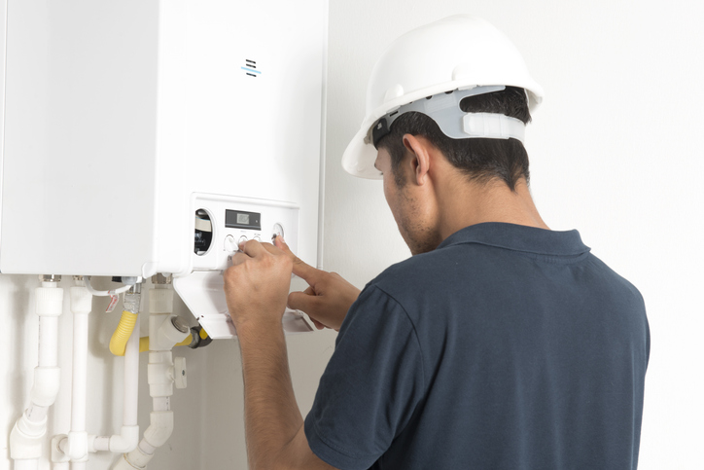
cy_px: 235
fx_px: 1369
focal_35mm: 70
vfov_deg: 19.5
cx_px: 352
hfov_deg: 28.8
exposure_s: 1/100
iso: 50
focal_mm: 70
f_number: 11
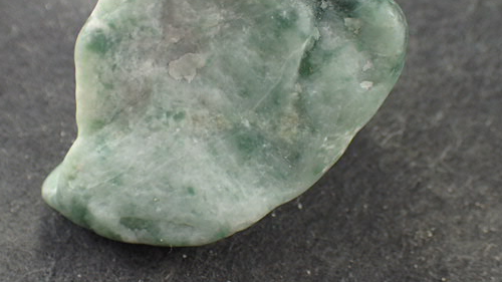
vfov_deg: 19.9
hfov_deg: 34.8
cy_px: 75
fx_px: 798
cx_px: 217
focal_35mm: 60
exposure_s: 1/160
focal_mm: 7.86
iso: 160
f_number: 2.9
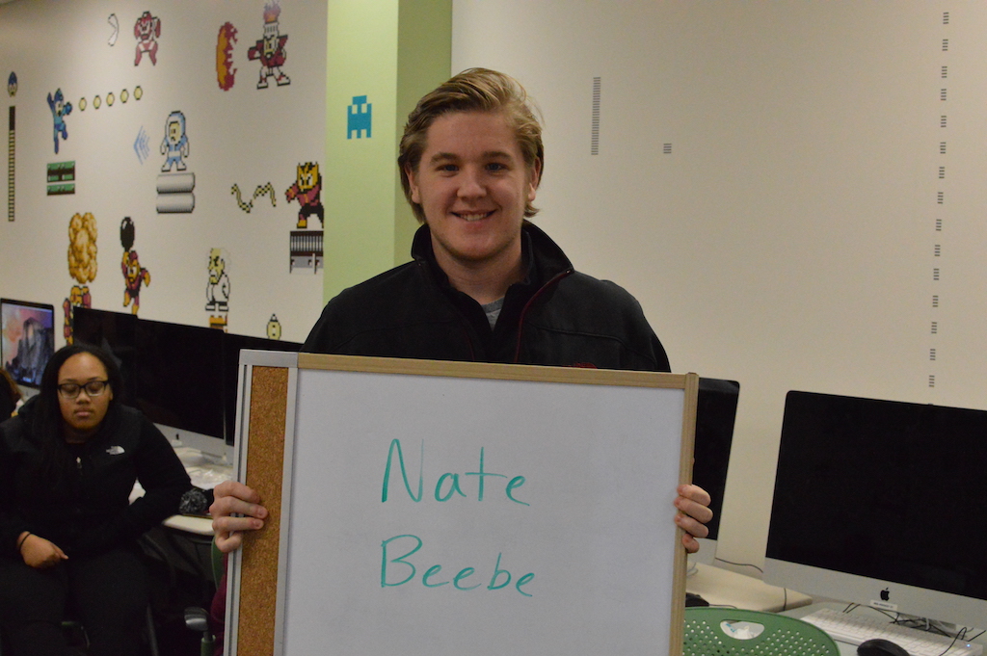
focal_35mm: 52
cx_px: 494
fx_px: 1438
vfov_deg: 25.7
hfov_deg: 37.9
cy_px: 328
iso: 6400
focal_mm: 35
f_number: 7.1
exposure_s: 1/400
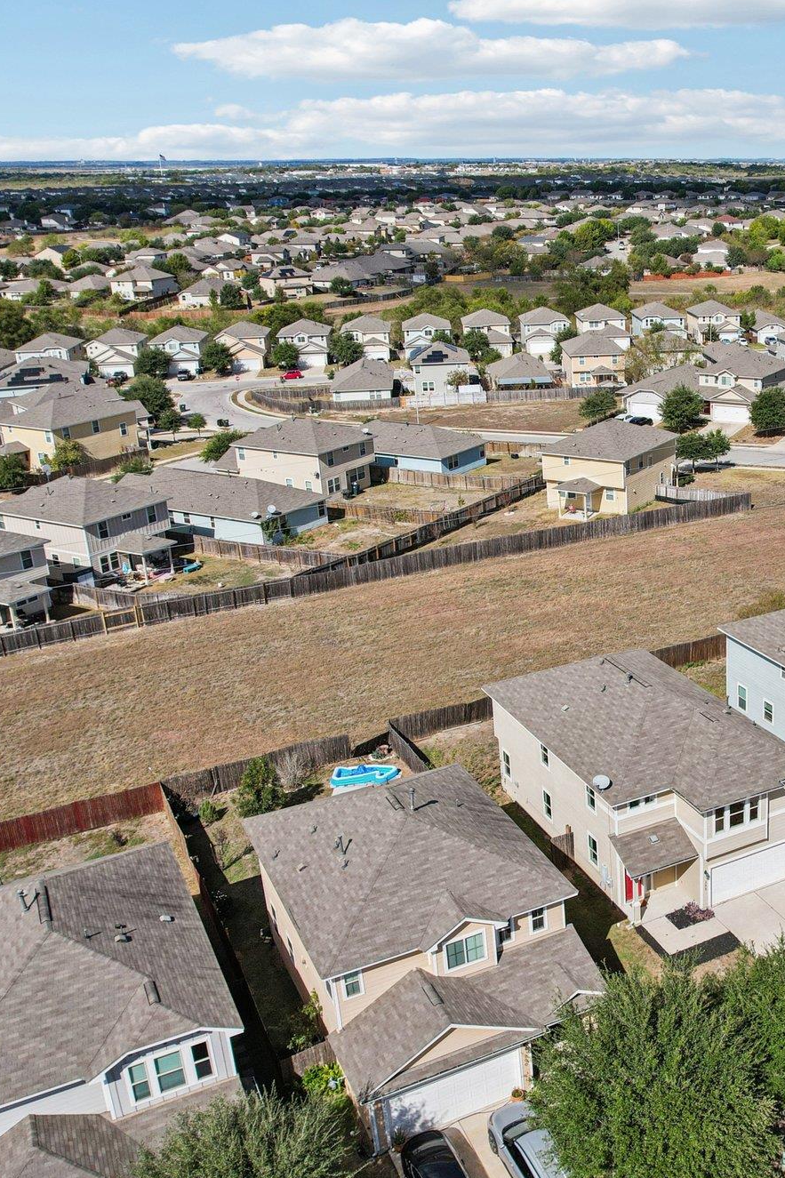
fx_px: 1112
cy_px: 606
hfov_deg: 36.7
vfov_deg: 55.8
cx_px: 689
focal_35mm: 34
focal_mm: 8.4
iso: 130
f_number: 2.8
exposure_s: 1/3200
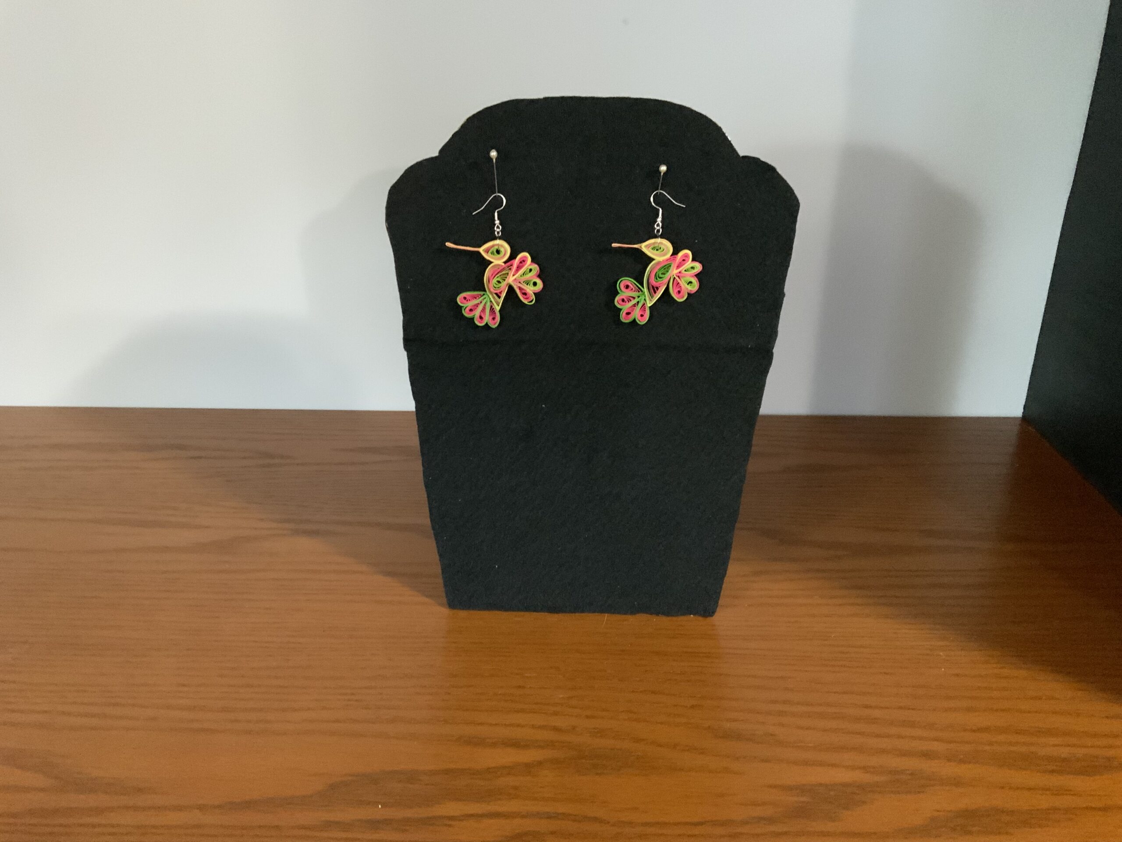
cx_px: 561
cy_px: 421
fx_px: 940
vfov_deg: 48.2
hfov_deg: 61.7
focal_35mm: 29
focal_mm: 3
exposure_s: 1/30
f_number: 1.8
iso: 400
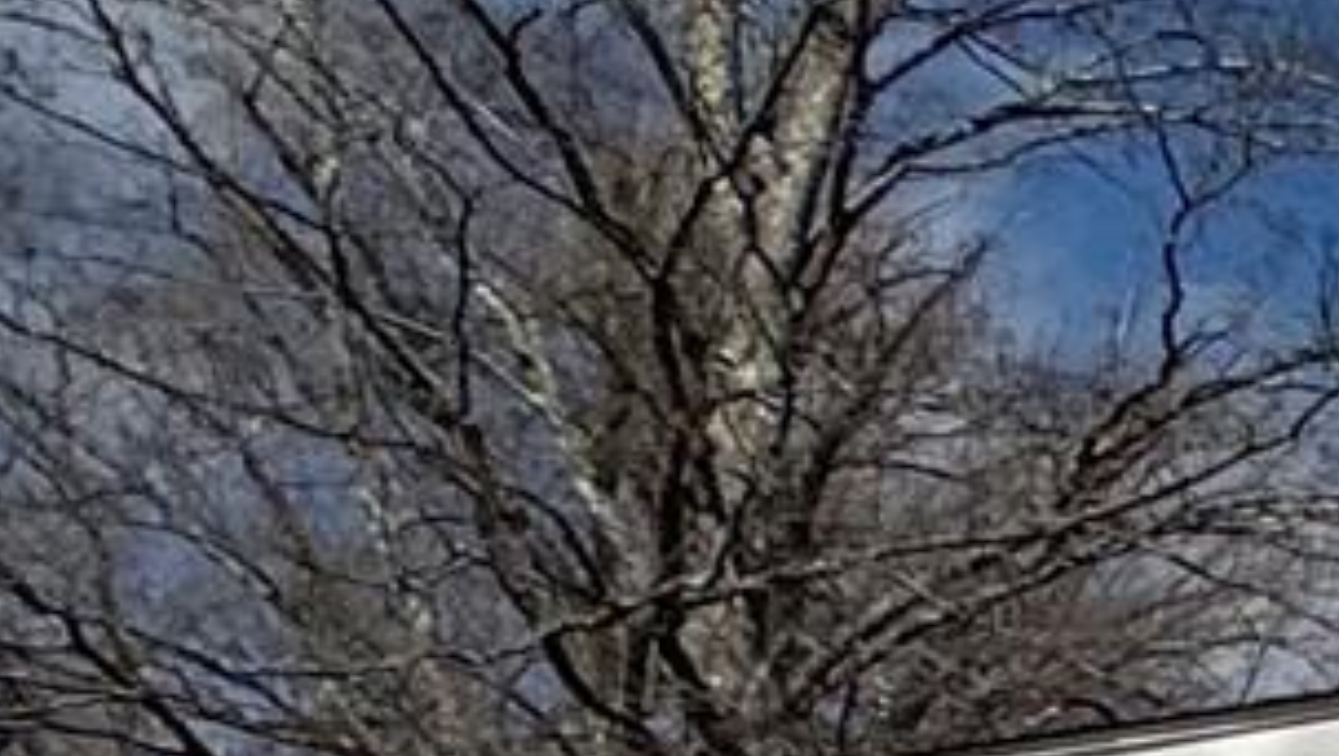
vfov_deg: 10.6
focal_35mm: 103
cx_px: 4132
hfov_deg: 11.1
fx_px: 3660
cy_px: 1592
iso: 40
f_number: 2.2
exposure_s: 1/7634
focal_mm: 2.22
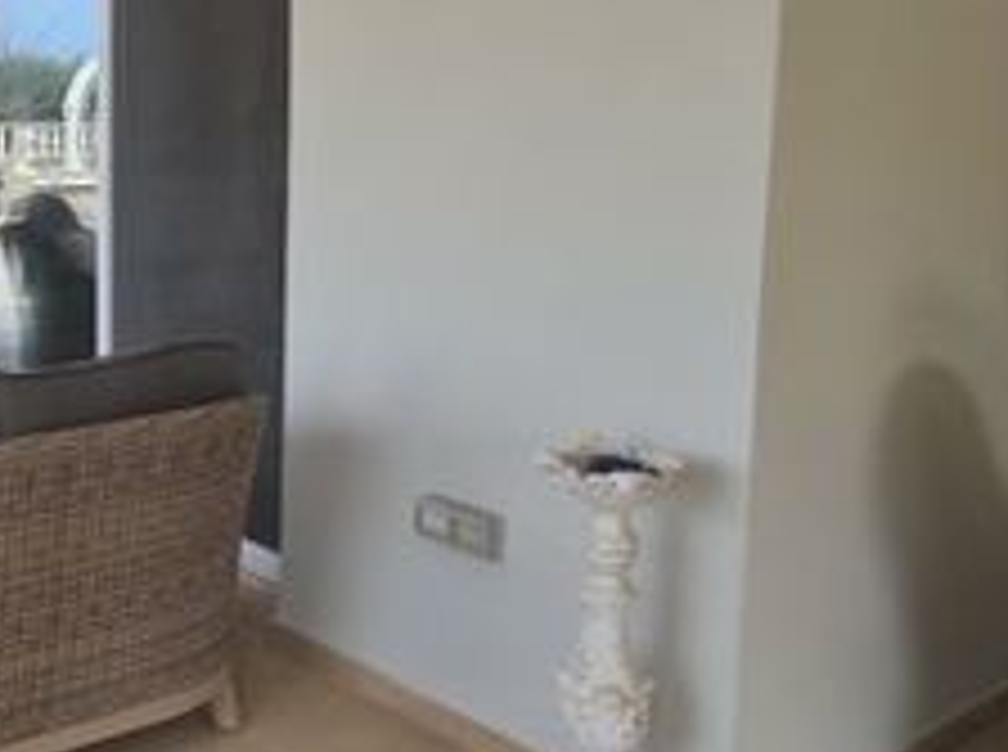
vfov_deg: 34.7
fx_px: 1191
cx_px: 115
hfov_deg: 42.4
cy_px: 248
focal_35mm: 41
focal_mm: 2.2
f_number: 2.2
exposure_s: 1/469
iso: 64
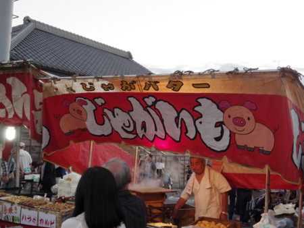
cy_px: 114
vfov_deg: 29.7
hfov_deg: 38.9
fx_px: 431
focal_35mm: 49
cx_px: 152
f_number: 3.5
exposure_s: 1/80
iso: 640
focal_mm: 10.6
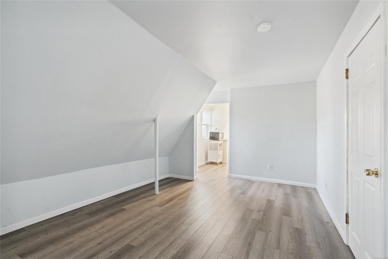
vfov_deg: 73.7
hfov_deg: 96.7
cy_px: 130
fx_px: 172
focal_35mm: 16
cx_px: 194
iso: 1600
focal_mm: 16
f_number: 7.1
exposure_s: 1/60
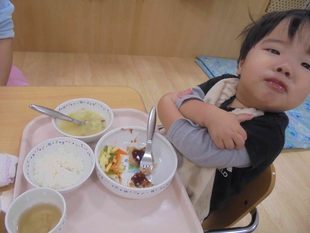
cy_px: 116
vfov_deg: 53.1
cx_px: 155
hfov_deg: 67.3
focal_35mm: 26
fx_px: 233
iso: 400
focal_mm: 4.6
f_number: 3.5
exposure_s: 1/160
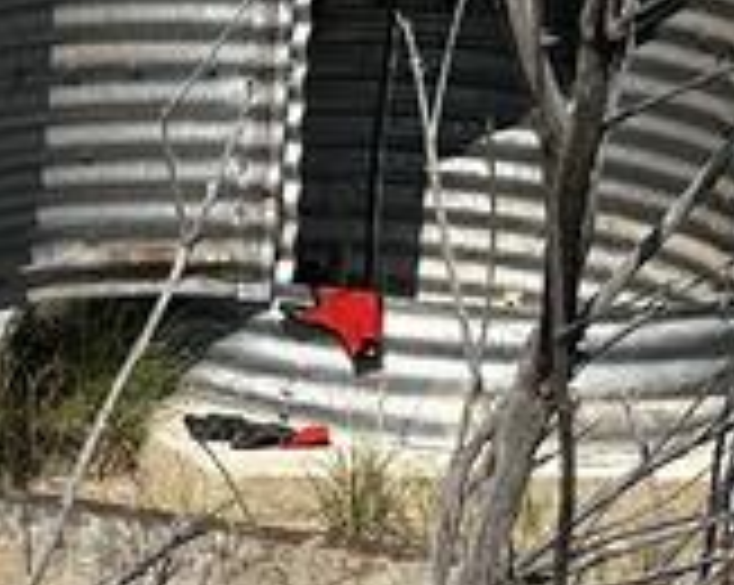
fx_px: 4166
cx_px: -531
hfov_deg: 9.6
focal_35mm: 192
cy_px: 68
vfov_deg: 8.0
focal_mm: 6.86
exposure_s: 1/6211
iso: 80
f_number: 1.78
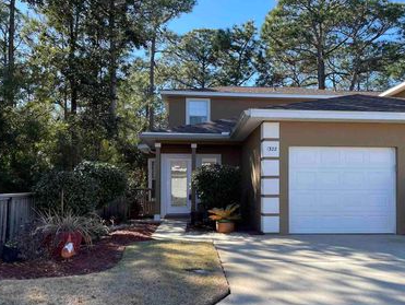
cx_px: 241
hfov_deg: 52.3
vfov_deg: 40.6
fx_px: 410
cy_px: 184
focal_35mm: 35
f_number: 1.6
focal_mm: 4.2
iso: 32
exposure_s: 1/924
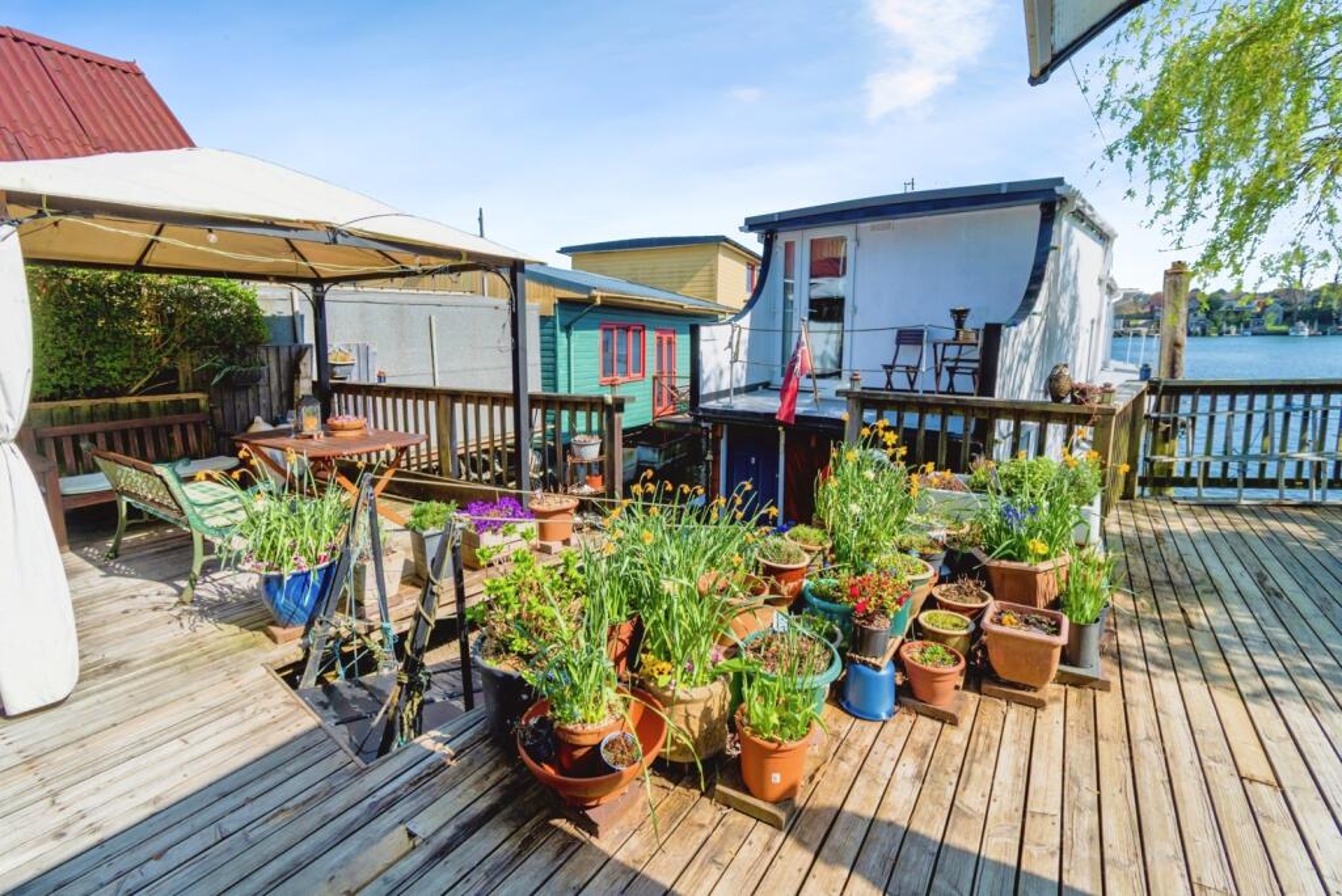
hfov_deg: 100.4
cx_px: 671
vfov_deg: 77.4
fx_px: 559
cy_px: 448
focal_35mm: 15
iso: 200
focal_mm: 10
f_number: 7.1
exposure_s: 1/800
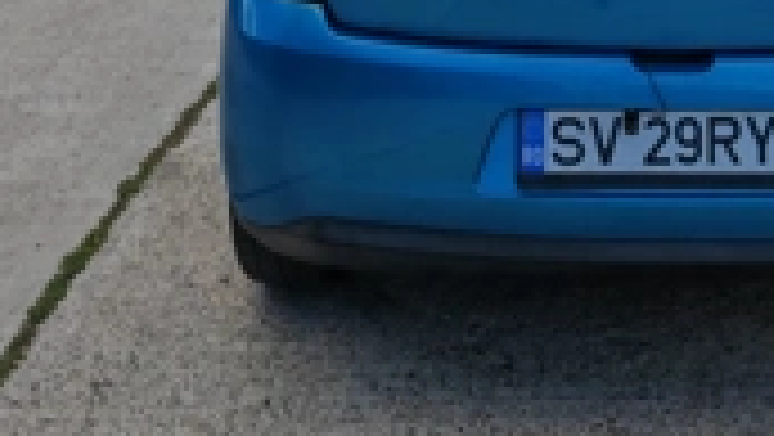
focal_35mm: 66
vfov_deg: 17.2
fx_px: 1355
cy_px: -126
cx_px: 634
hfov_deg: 31.0
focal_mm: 5.4
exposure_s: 1/2800
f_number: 1.6
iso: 50
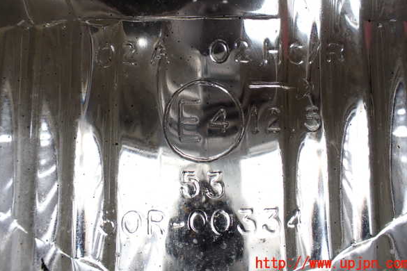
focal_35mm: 32
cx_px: 204
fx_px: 362
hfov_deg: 58.7
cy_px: 116
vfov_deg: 41.0
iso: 100
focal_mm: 5.4
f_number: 3.2
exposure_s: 1/400
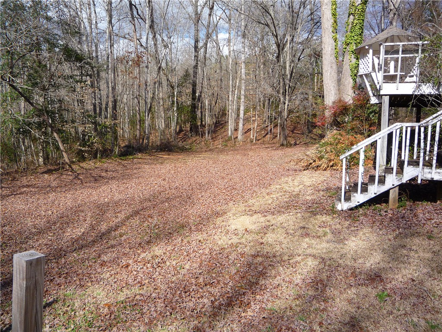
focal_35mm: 30
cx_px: 221
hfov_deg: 60.0
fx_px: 383
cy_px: 166
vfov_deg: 46.8
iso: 100
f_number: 4.5
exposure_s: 1/400
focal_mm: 5.2
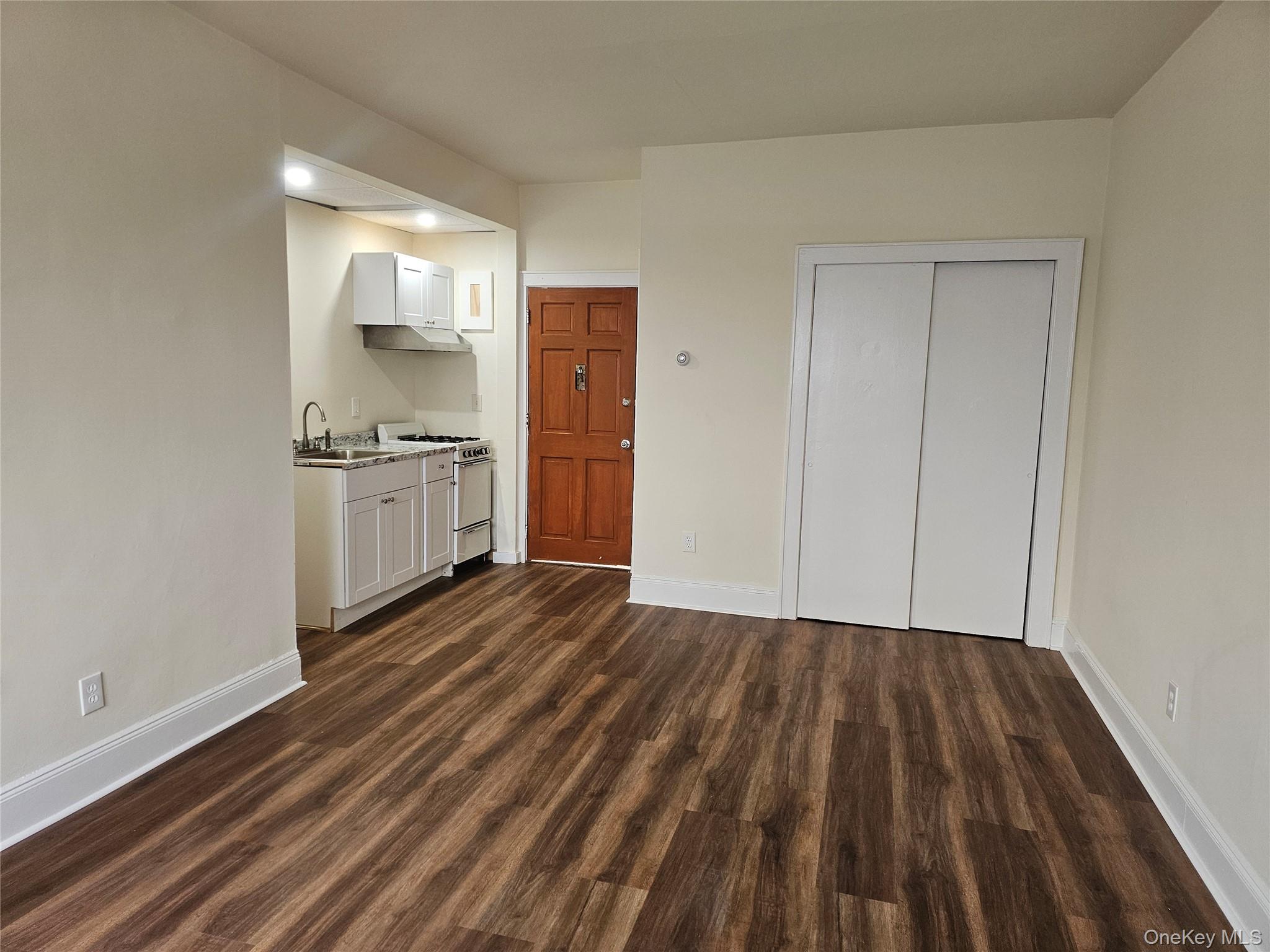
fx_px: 844
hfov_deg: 73.9
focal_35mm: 23
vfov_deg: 58.9
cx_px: 635
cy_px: 476
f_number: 1.7
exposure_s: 1/120
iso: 250
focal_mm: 6.3
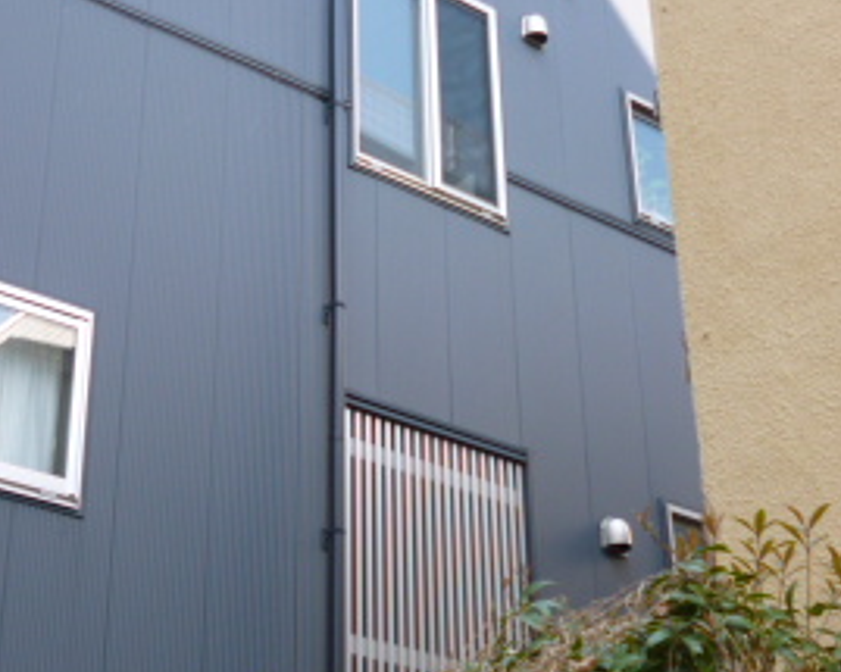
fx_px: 1617
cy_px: 438
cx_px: 297
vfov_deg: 23.4
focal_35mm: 65
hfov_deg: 29.0
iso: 100
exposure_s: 1/80
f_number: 3.1
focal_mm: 5
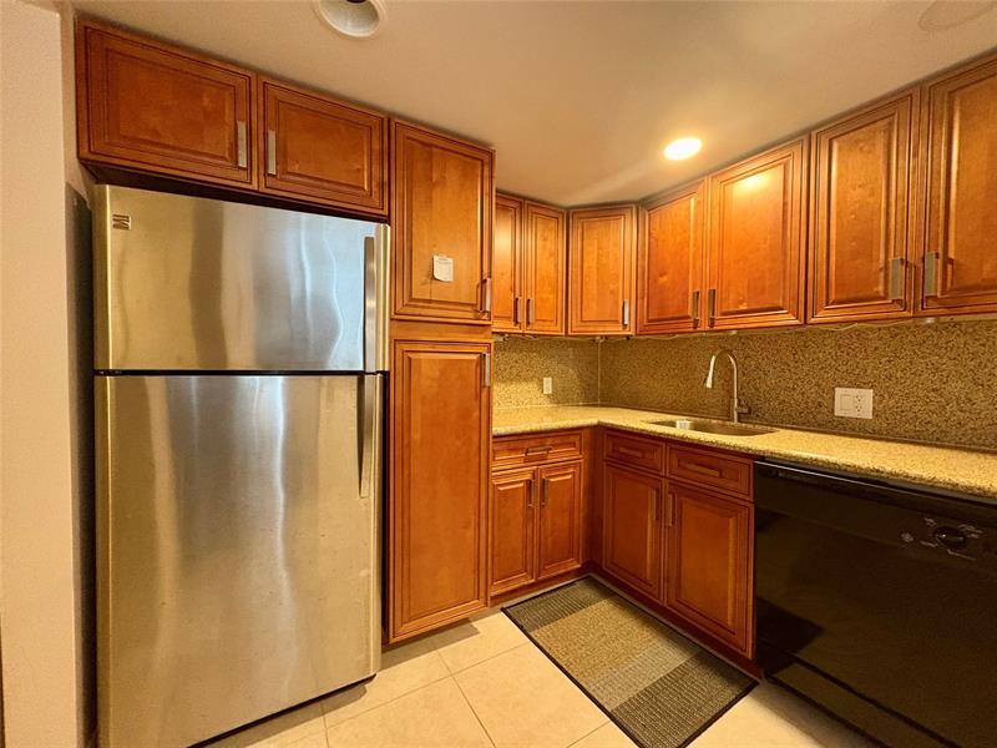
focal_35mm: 14
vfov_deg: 85.7
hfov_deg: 102.1
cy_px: 374
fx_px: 403
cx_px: 498
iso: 640
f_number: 2.2
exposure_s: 1/60
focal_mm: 2.22
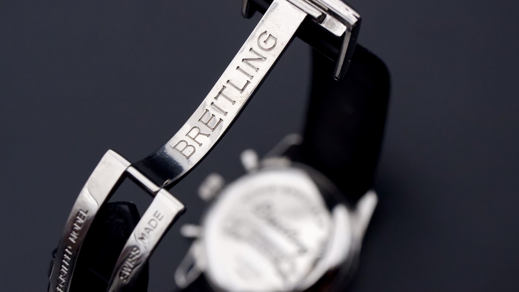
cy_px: 152
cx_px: 258
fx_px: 812
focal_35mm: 59
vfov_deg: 20.4
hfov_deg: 35.5
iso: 6400
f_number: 7.1
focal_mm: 37.4
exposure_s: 1/4000
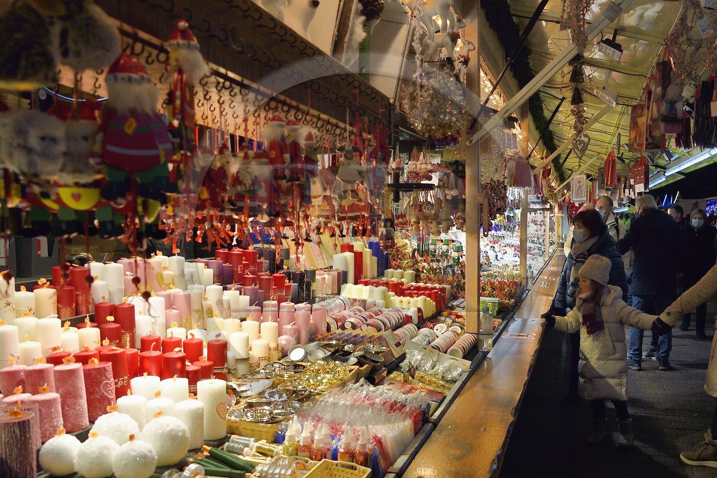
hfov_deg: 63.7
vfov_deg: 45.0
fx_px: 578
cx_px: 358
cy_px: 239
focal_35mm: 29
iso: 1600
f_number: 7.1
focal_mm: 29
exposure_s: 1/200
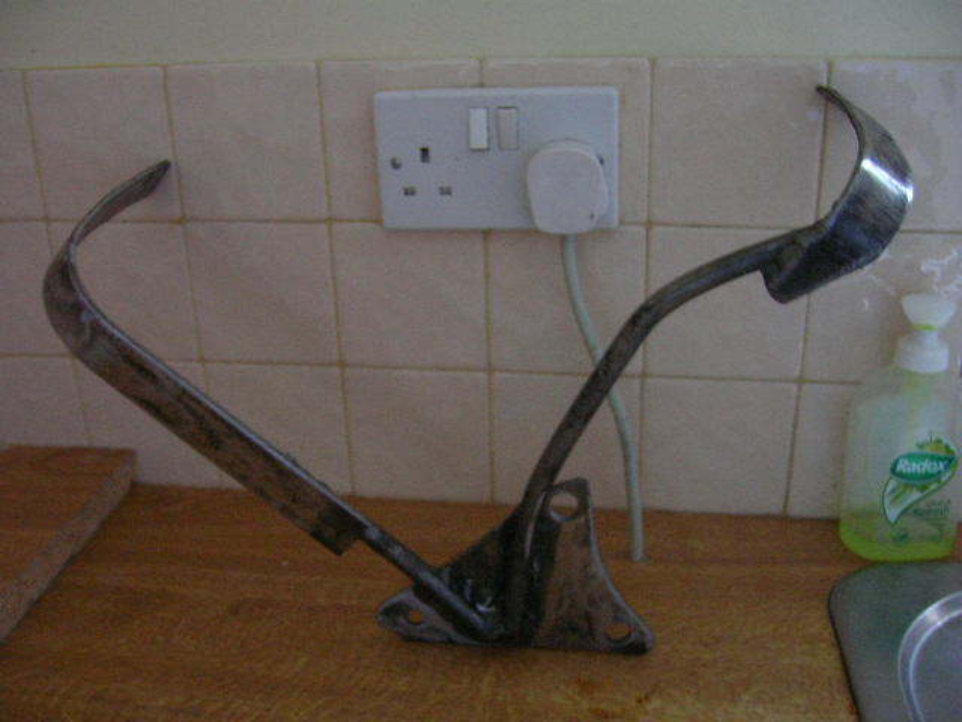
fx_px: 1000
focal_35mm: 36
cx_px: 481
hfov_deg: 51.4
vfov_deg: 39.7
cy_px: 361
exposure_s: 1/8
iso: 256
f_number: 2.8
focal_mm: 60
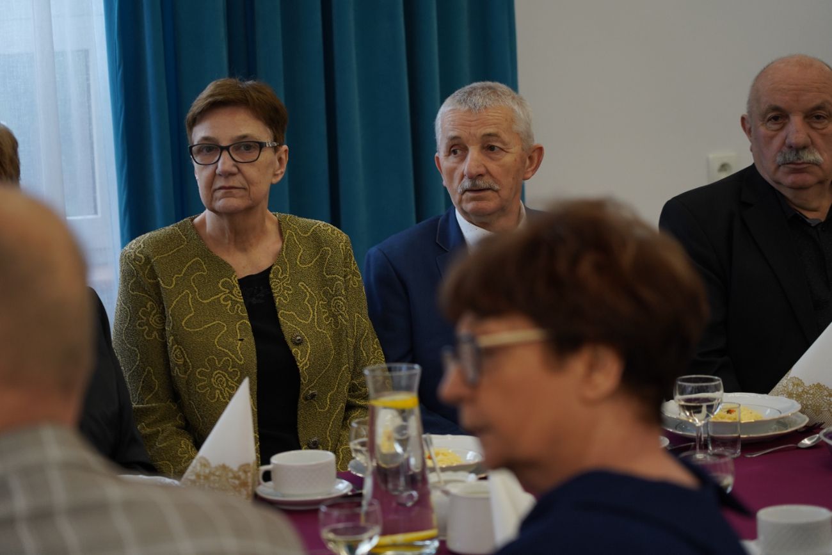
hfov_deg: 19.5
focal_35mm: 105
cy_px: 278
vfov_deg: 13.0
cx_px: 416
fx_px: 2427
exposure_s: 1/125
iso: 1000
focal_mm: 105
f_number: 4
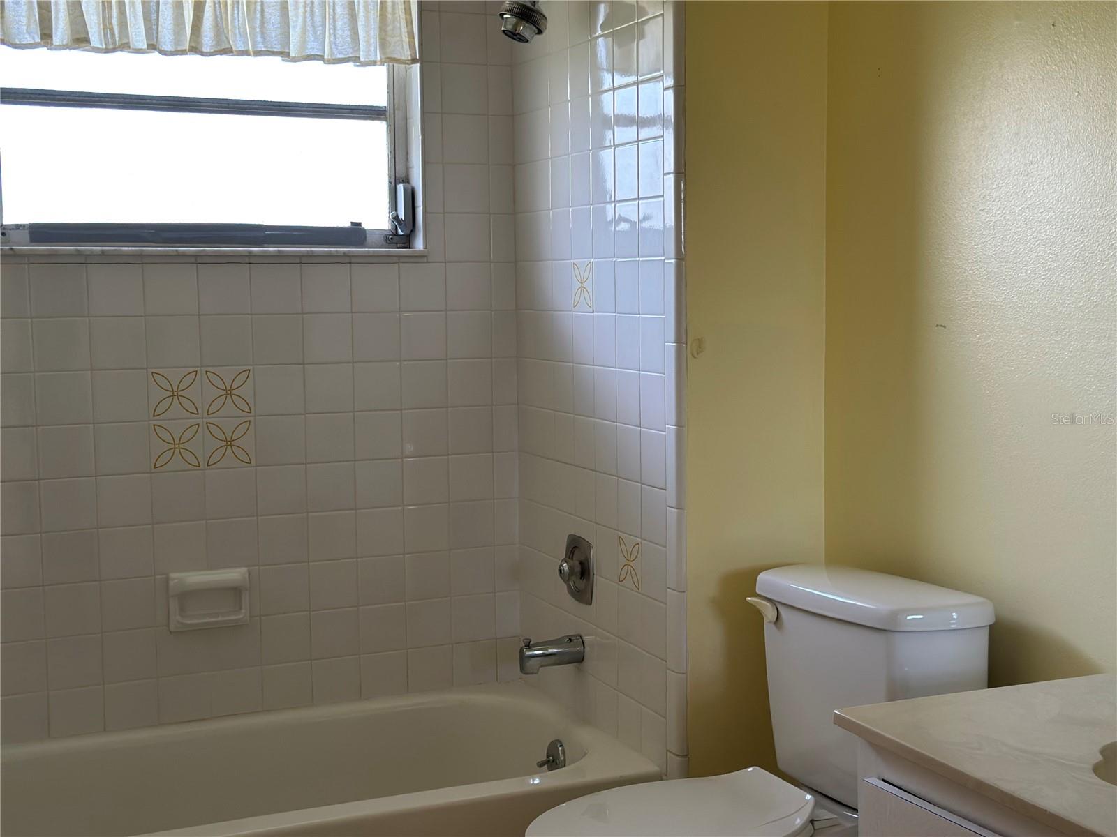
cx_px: 558
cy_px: 418
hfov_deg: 39.7
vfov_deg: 30.3
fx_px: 1549
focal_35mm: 48
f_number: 1.78
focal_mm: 6.86
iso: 125
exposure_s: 1/67
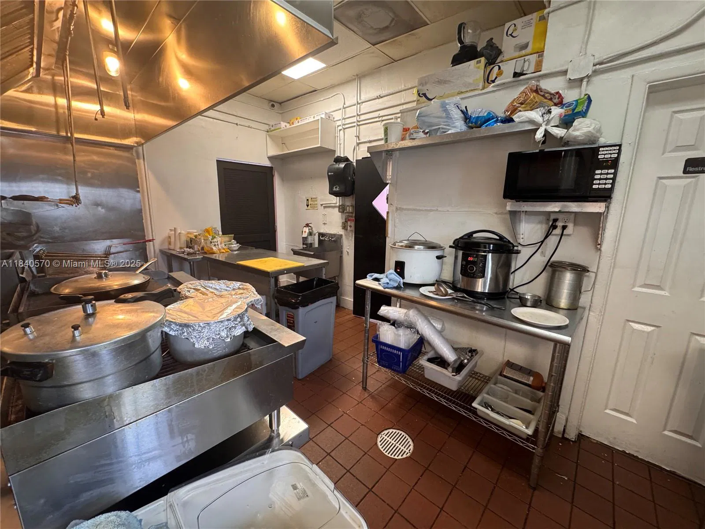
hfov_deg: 102.1
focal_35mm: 14
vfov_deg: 85.7
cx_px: 352
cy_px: 264
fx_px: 285
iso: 320
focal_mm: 2.22
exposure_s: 1/60
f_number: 2.2
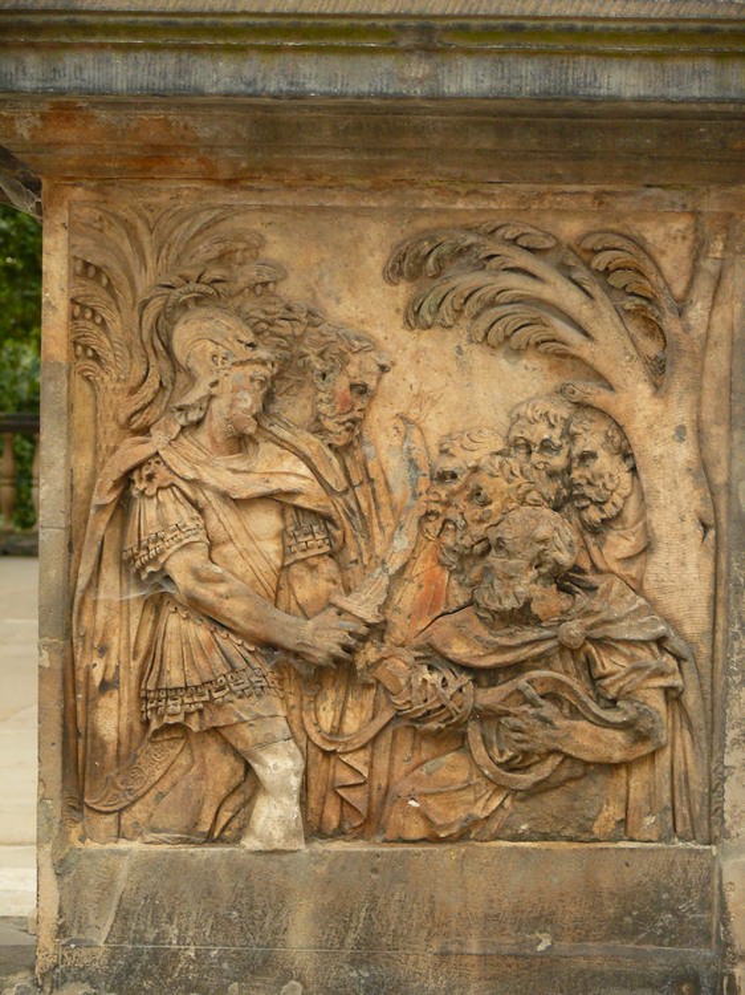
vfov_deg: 18.9
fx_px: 2986
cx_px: 372
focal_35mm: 104
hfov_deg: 14.2
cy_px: 498
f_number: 3.2
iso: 200
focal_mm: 22
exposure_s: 1/25
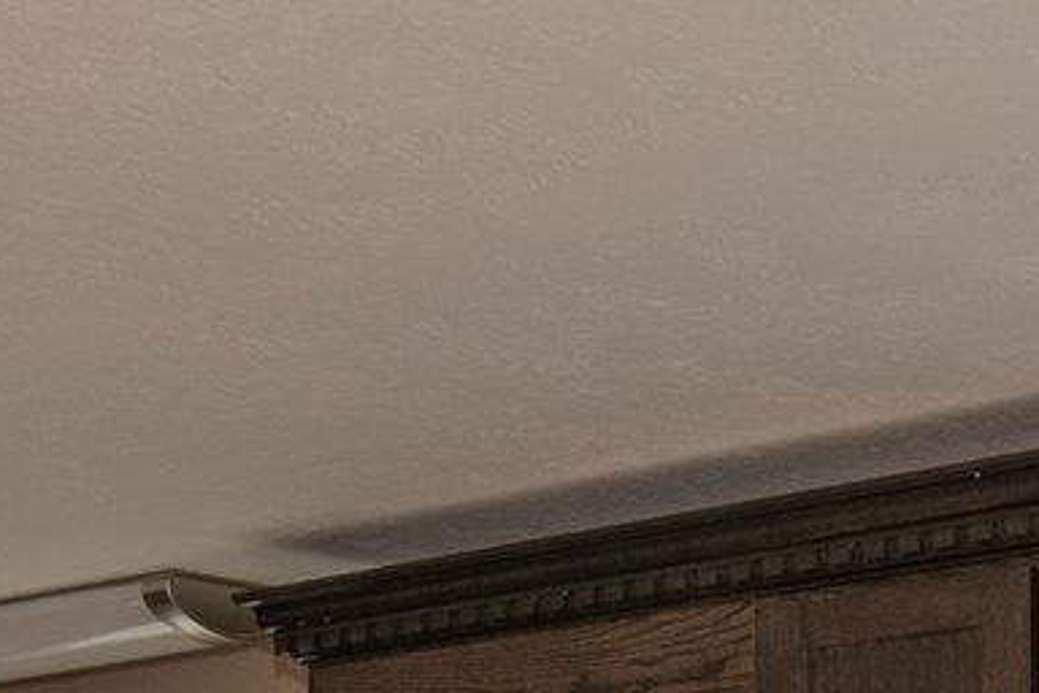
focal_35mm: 112
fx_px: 3232
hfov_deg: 18.2
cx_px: 268
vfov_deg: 11.7
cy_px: 1064
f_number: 3.2
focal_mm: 14
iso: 125
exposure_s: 1/60
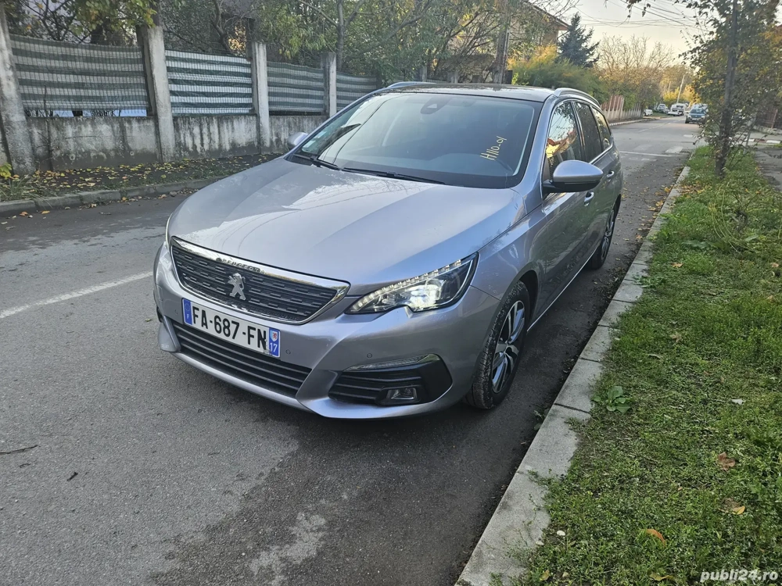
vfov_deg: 58.9
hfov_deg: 73.9
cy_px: 293
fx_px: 520
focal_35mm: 23
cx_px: 391
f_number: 1.8
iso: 40
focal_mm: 5.4
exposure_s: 1/180
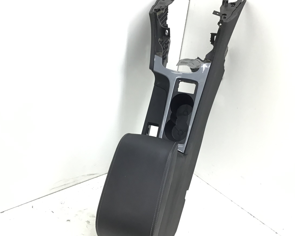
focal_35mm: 45
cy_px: 108
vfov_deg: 33.4
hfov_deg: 41.1
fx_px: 393
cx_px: 139
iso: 80
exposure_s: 1/33
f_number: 2.4
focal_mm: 3.3
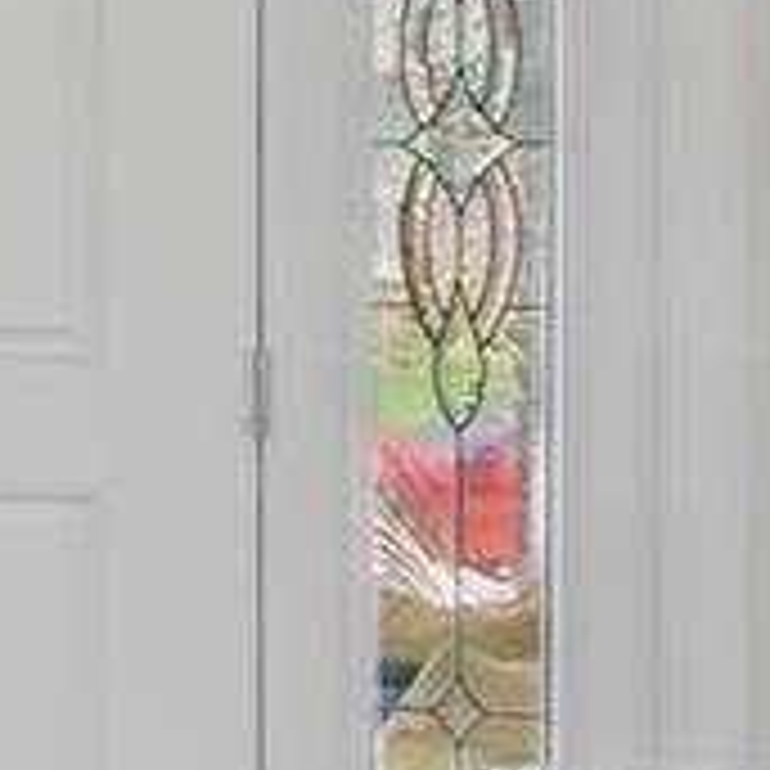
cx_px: -1783
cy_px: 248
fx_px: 3196
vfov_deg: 13.7
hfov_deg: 9.5
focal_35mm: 127
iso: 100
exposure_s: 1/6
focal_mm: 16
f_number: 8
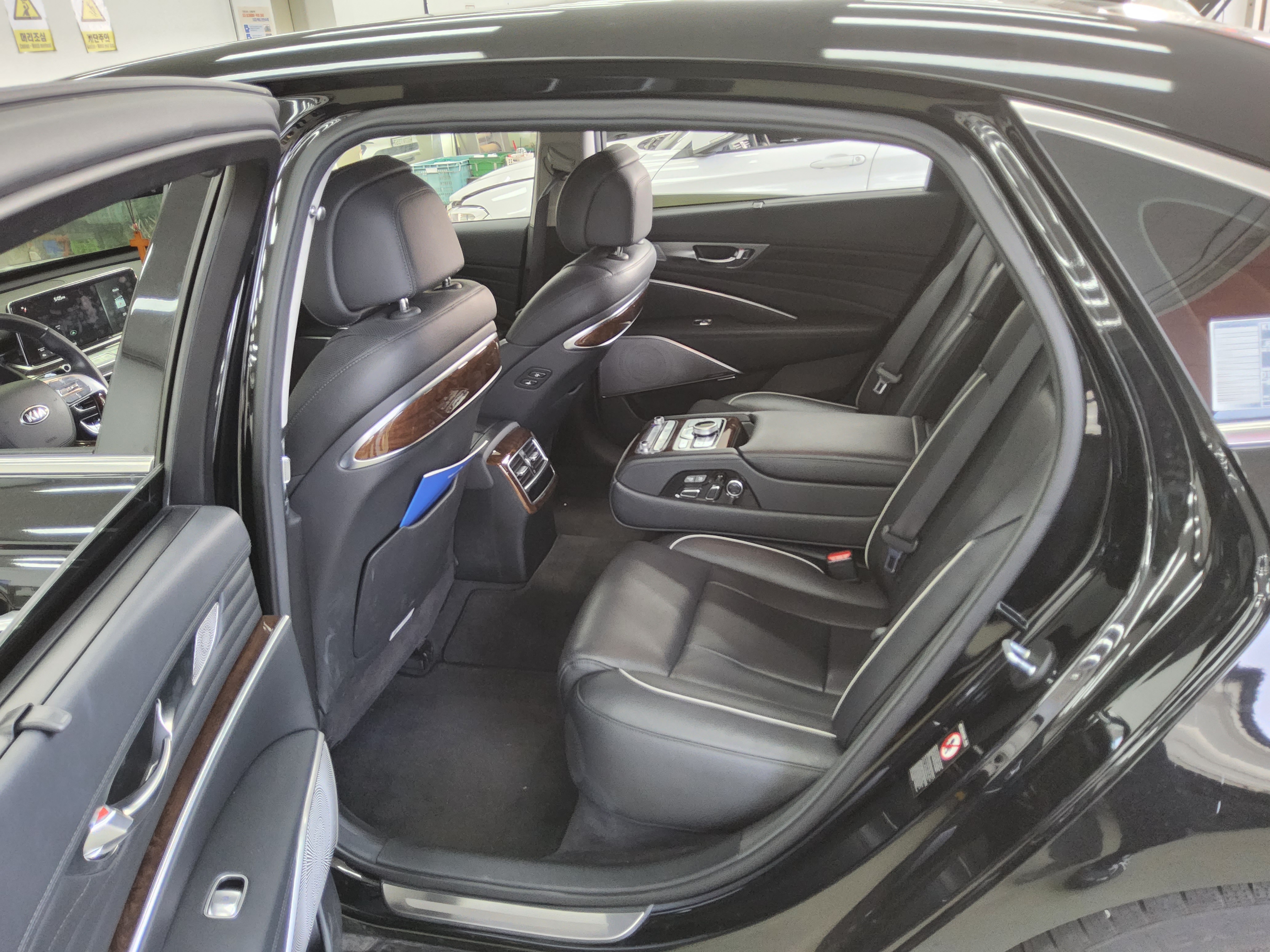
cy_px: 476
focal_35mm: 25
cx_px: 635
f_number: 2
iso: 500
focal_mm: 3.08
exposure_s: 1/120
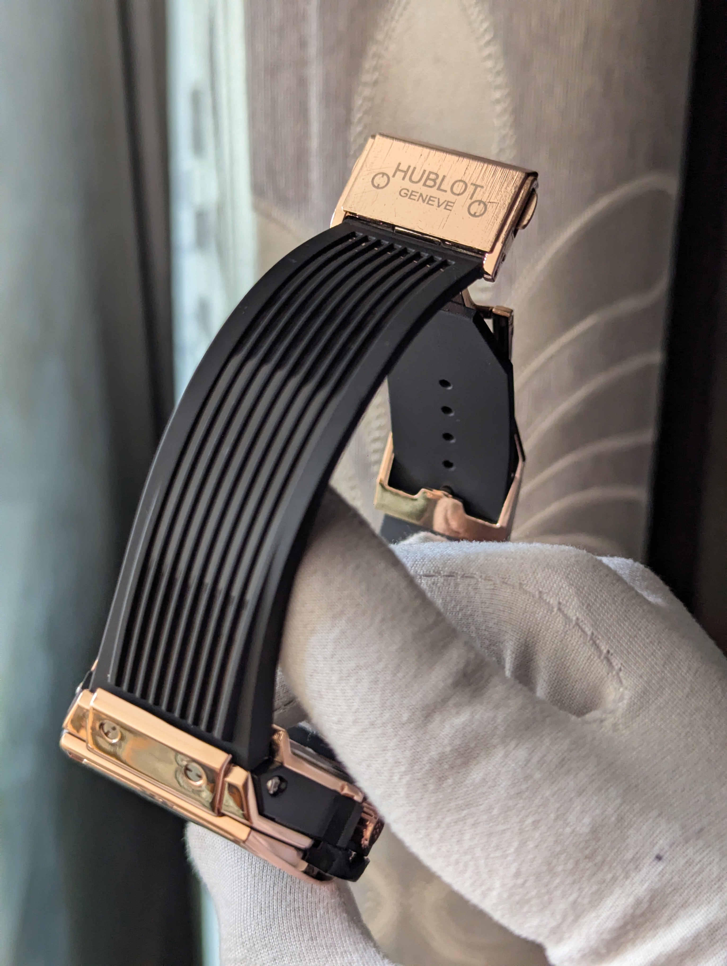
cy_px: 483
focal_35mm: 48
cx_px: 364
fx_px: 1341
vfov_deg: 39.6
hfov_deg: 30.3
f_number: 1.85
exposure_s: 1/380
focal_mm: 6.81
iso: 326
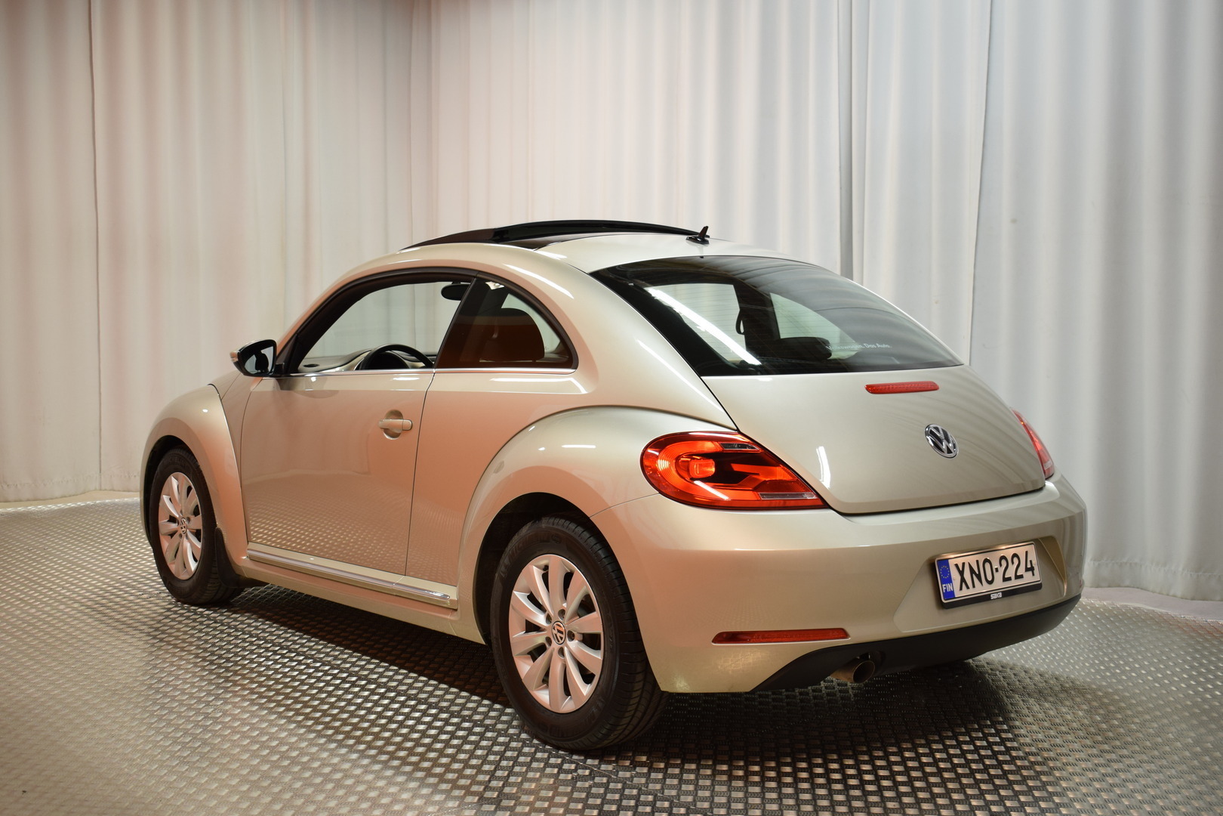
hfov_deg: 45.0
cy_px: 408
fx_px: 1478
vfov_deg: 30.8
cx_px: 612
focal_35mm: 44
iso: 500
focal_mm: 29
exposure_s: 1/25
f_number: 4.2
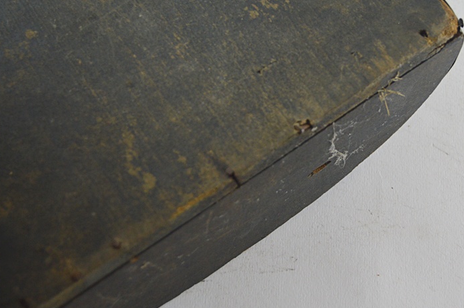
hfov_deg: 20.5
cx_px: 324
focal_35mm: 99
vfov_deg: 13.8
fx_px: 1274
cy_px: 125
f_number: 5.3
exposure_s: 1/60
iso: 560
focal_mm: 46
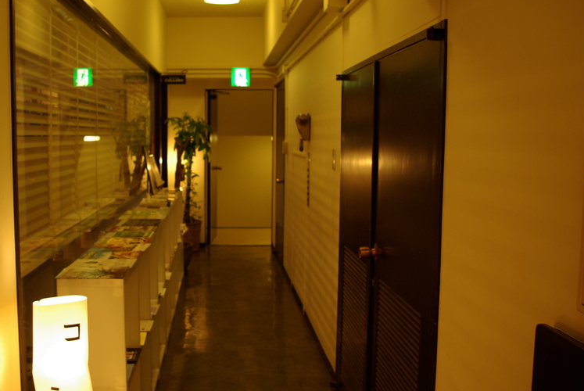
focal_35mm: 37
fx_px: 601
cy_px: 184
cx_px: 206
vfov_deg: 36.0
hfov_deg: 51.1
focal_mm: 18
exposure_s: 1/20
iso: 200
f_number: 3.5
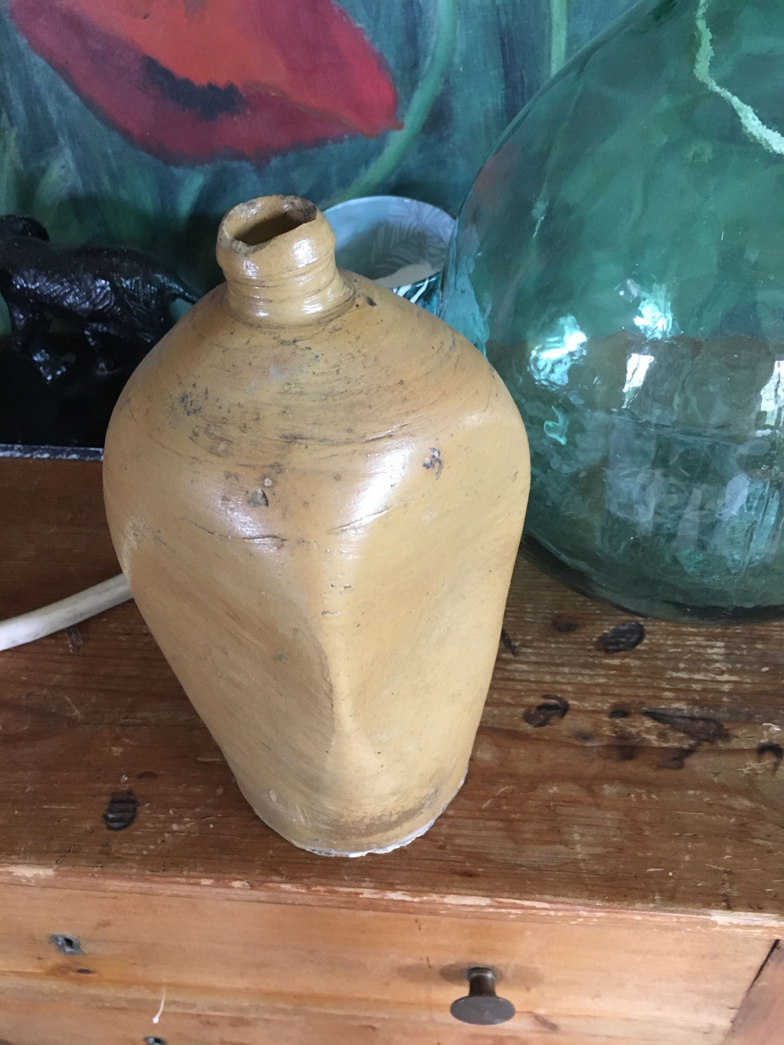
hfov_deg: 48.2
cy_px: 522
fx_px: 876
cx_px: 392
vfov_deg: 61.7
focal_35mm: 29
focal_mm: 4.15
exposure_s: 1/17
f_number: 2.2
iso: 200
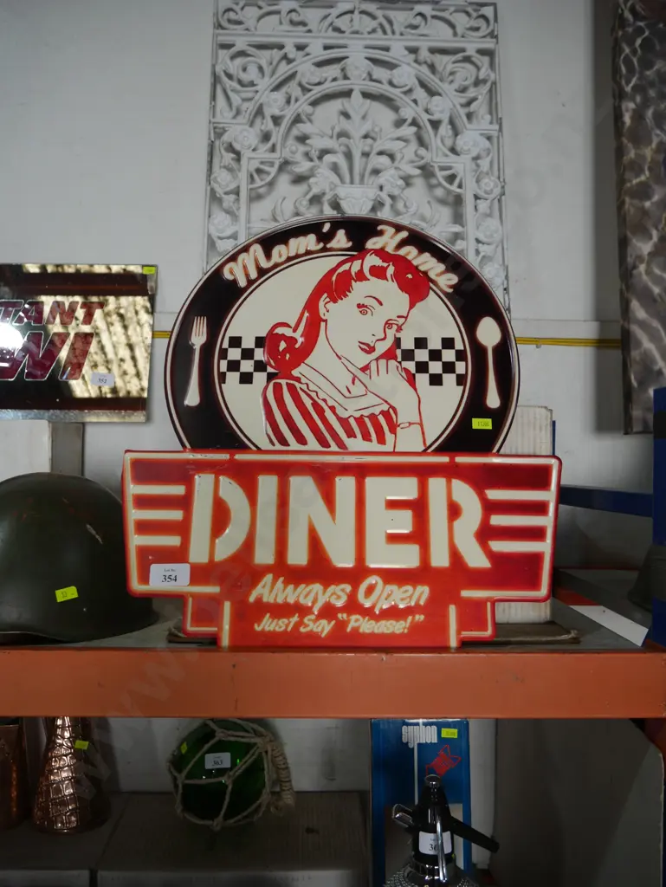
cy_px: 444
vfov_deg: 63.4
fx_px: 718
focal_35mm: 28
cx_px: 333
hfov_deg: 49.8
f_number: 3.5
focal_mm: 14
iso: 200
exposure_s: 1/125
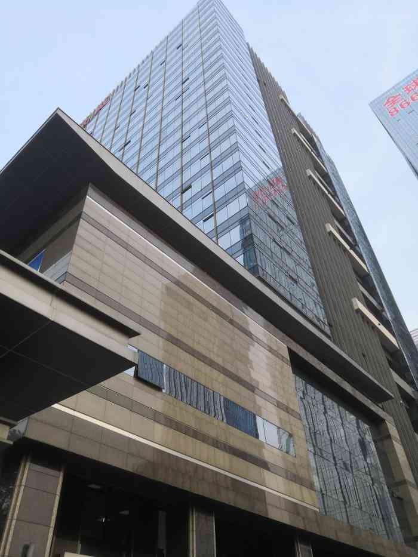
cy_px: 278
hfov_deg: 51.4
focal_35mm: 27
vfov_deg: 65.3
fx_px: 435
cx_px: 209
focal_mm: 3.95
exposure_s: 1/161
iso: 50
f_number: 1.8
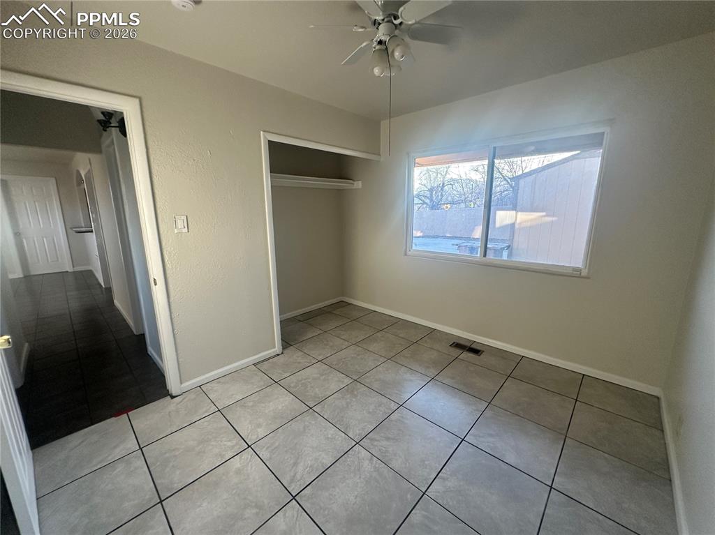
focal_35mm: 14
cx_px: 358
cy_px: 268
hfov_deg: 102.1
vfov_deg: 85.6
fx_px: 289
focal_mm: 2.22
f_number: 2.2
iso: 125
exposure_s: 1/99
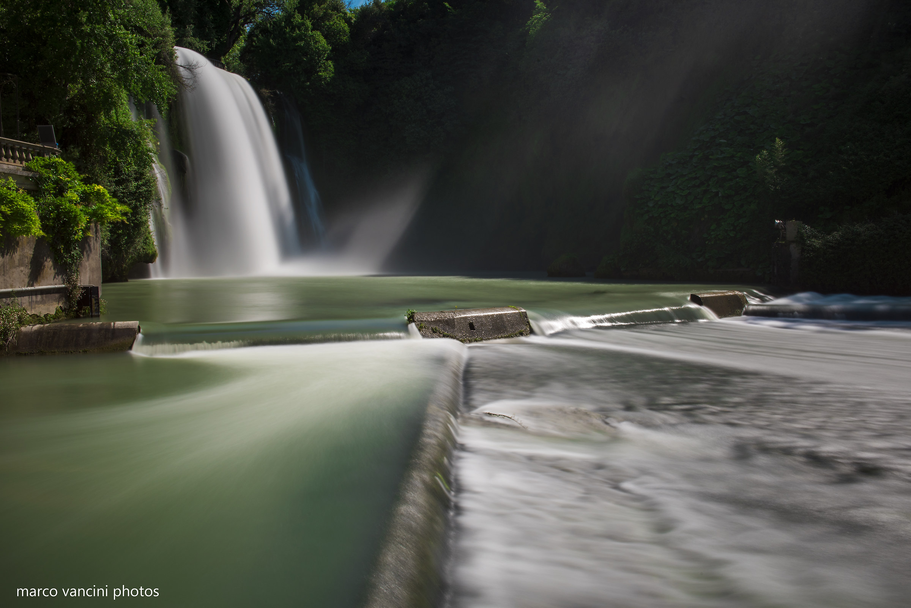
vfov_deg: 45.0
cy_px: 304
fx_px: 734
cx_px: 456
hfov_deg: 63.6
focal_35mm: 29
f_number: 22
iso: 80
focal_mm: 29
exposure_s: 20
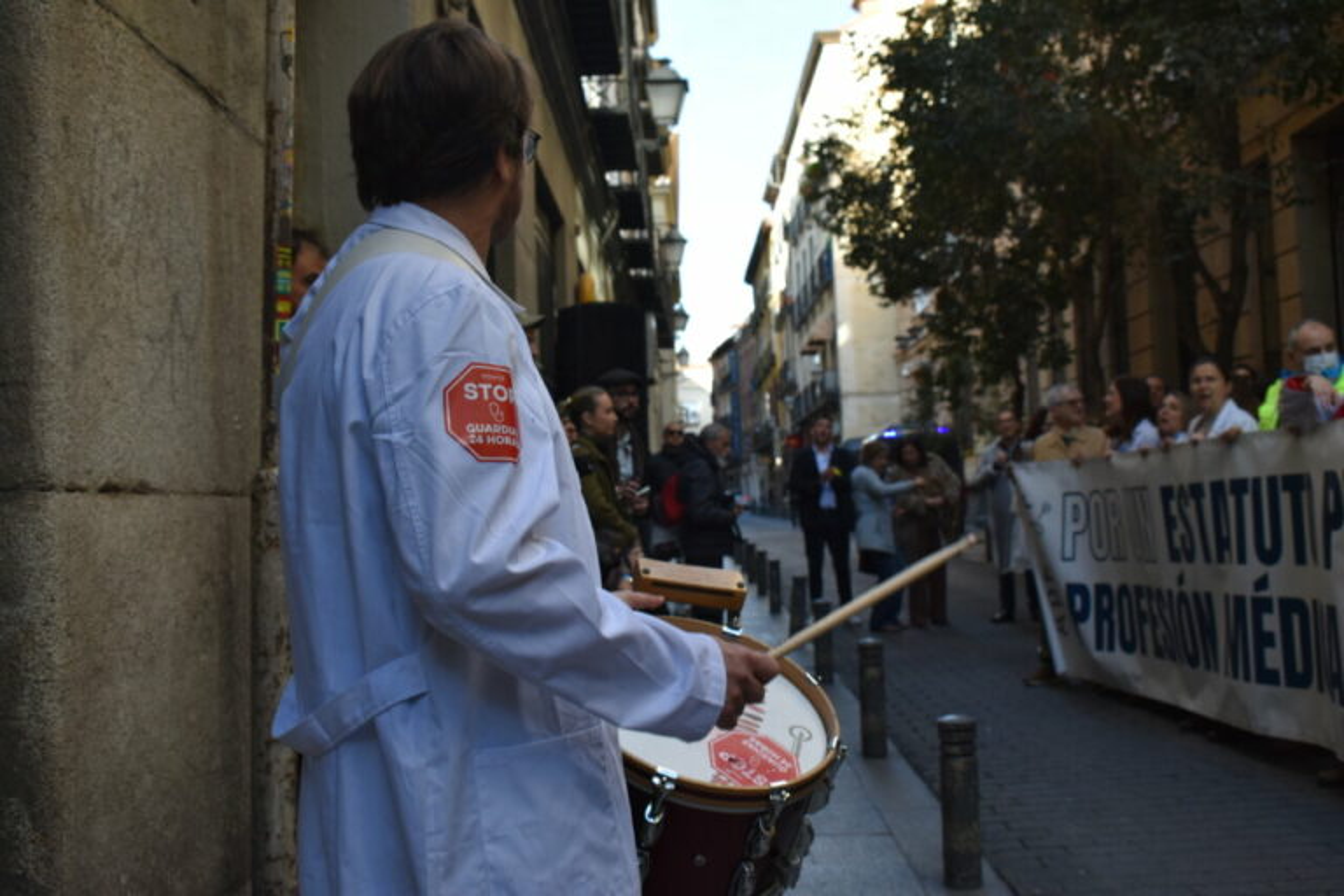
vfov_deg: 34.2
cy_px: 448
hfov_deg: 49.6
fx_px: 1456
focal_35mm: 39
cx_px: 672
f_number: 6.3
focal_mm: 26
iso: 200
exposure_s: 1/160
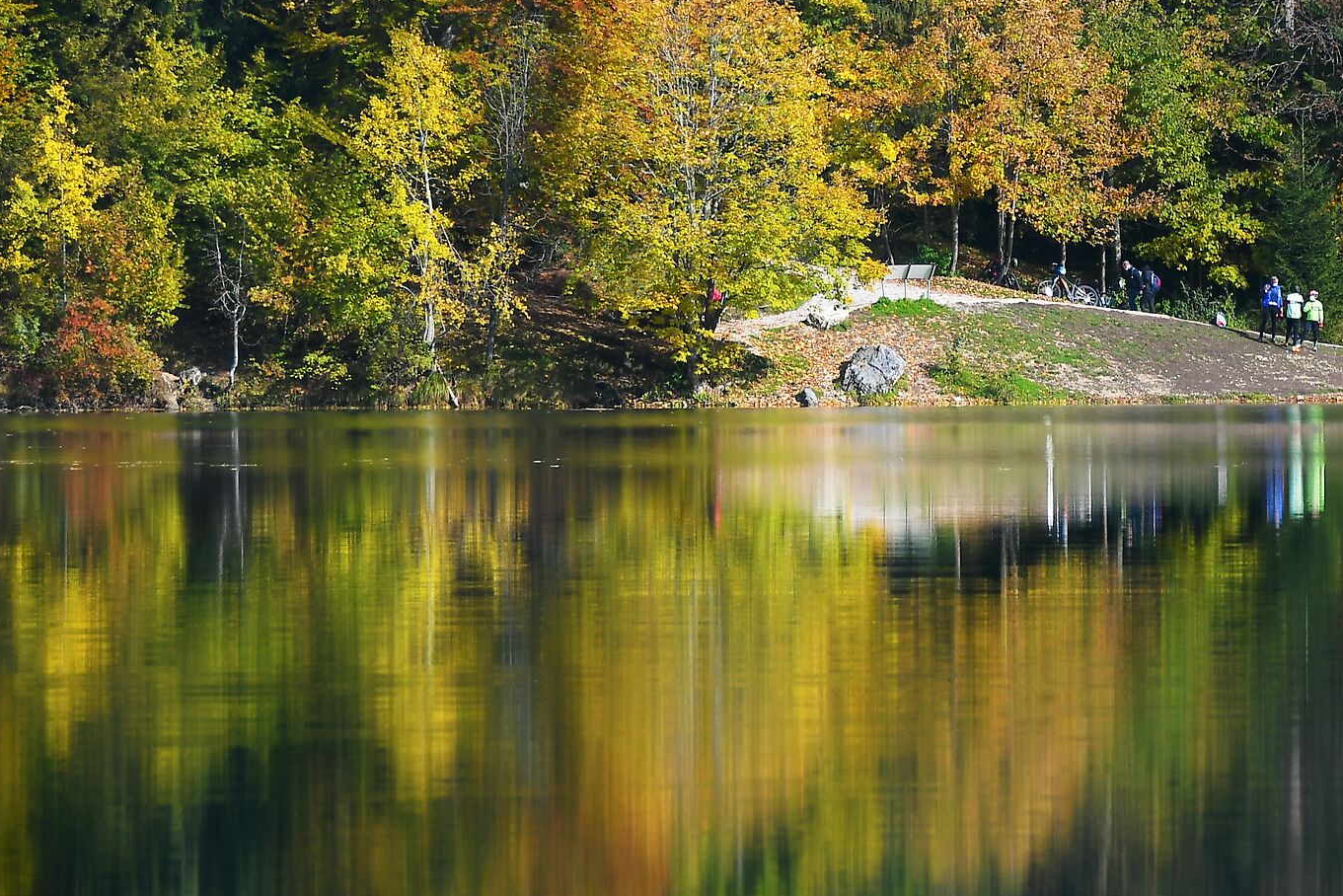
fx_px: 15293
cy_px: 232
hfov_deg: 5.0
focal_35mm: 410
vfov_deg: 3.4
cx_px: 1045
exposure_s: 1/160
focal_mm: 155
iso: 100
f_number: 5.6
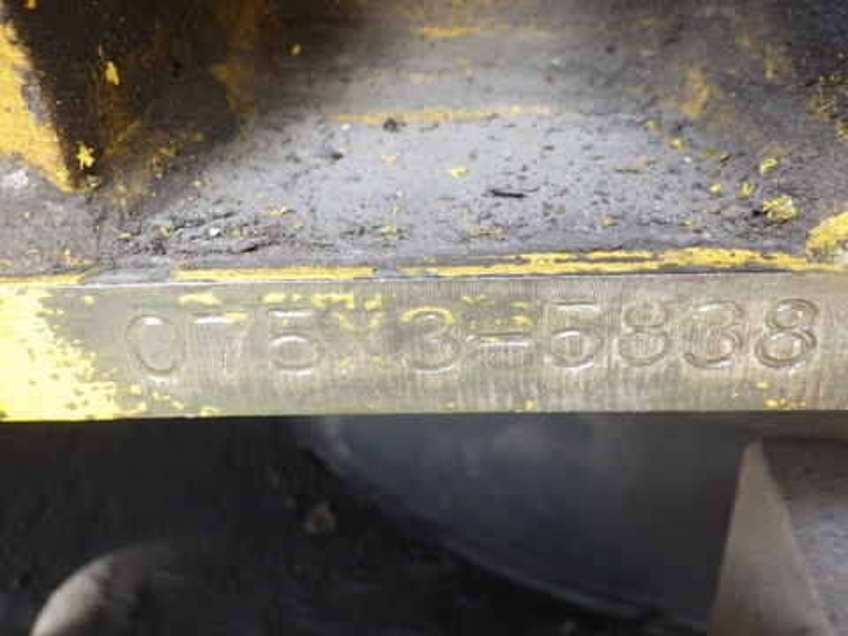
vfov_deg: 41.8
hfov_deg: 54.0
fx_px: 833
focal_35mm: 34
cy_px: 318
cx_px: 424
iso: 125
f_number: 3.8
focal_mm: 6.1
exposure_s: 1/50
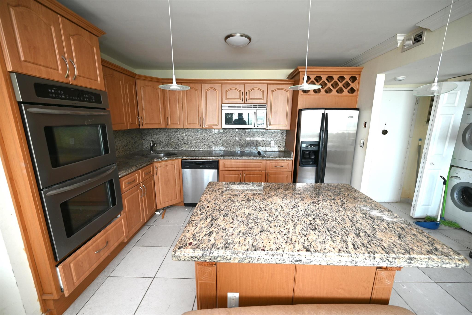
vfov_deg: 81.2
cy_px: 158
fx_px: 184
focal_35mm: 14
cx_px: 236
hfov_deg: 104.2
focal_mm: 14
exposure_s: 1/80
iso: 200
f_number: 4.5
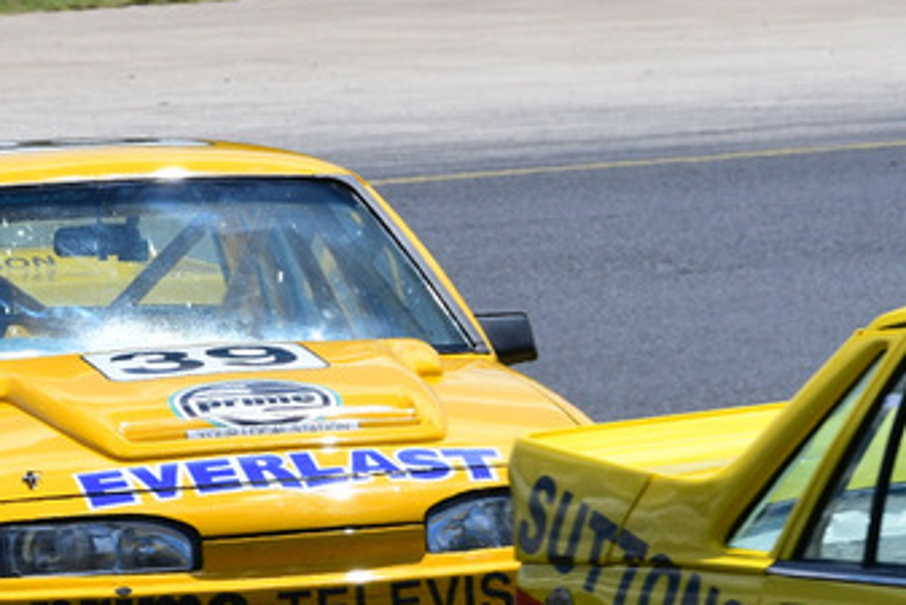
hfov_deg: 2.1
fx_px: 24219
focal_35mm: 962
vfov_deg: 1.4
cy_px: 218
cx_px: 436
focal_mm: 270
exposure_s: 1/640
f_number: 11
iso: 320
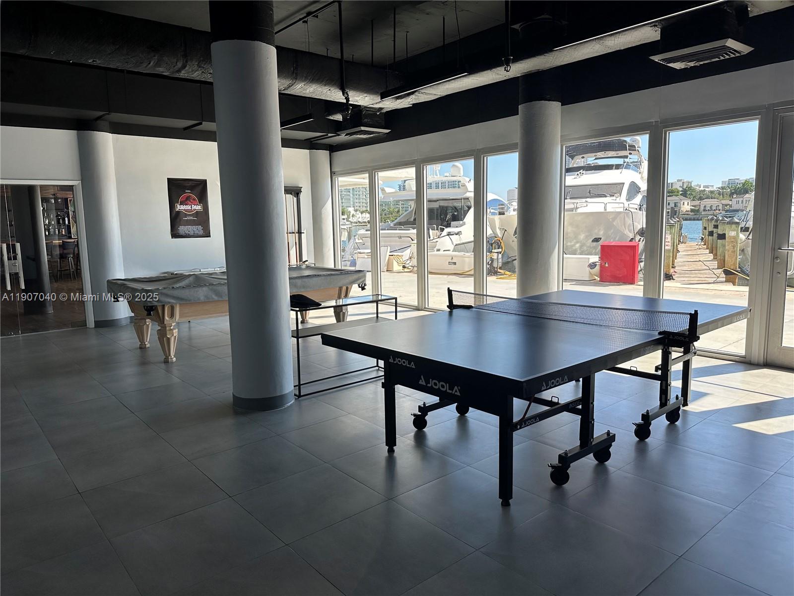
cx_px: 397
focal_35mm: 24
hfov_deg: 71.6
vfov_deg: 56.8
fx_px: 550
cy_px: 298
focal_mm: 6.86
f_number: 1.78
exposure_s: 1/597
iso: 80
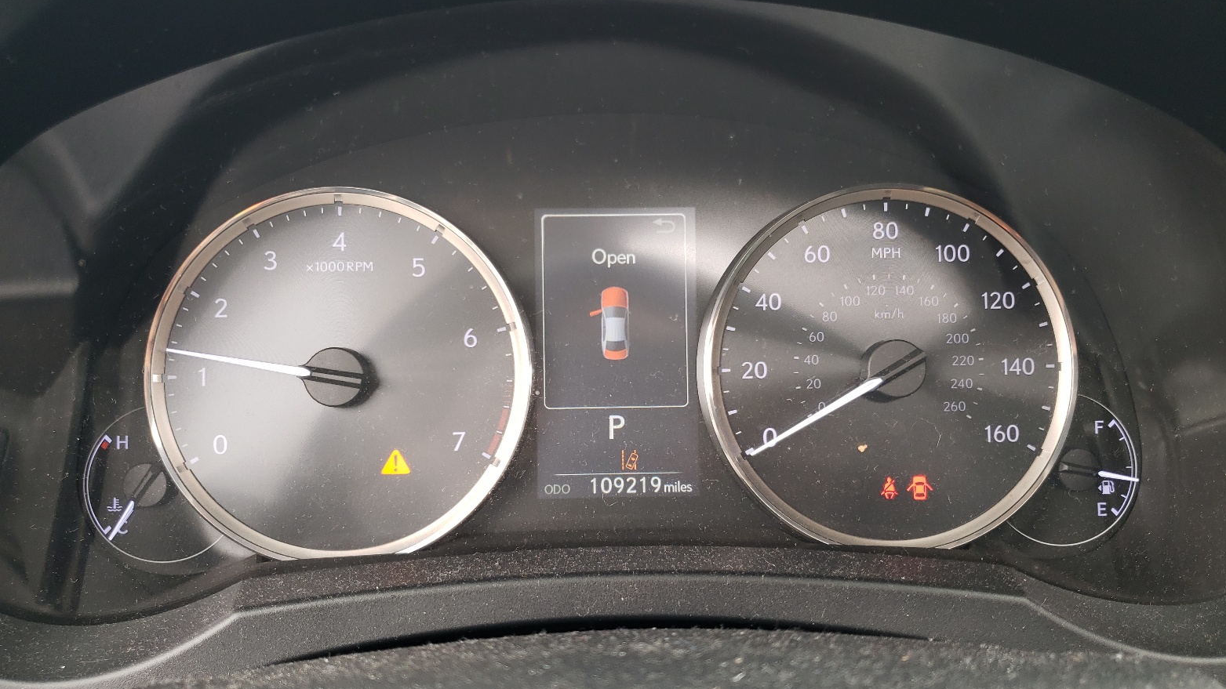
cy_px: 367
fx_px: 943
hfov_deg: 66.1
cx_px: 602
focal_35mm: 29
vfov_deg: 40.2
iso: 51
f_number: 1.5
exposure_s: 1/60.2
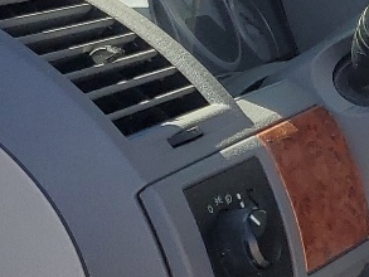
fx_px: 1514
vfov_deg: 10.4
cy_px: 233
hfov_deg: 11.9
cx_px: 814
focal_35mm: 142
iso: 50
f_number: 1.5
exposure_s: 1/833
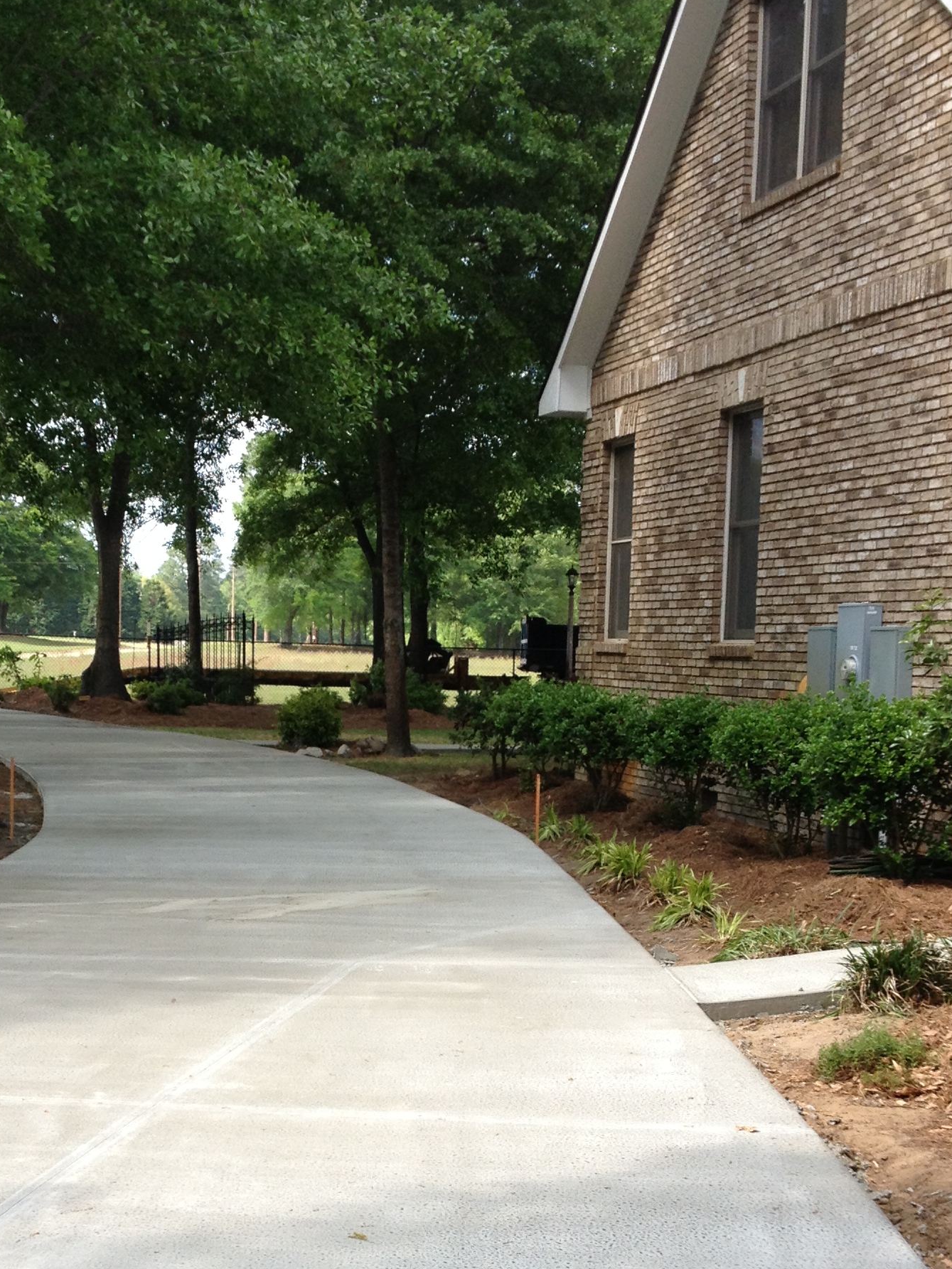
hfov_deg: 22.8
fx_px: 2347
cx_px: 317
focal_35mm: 64
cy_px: 917
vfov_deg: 29.9
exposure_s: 1/552
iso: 50
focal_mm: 4.28
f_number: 2.4
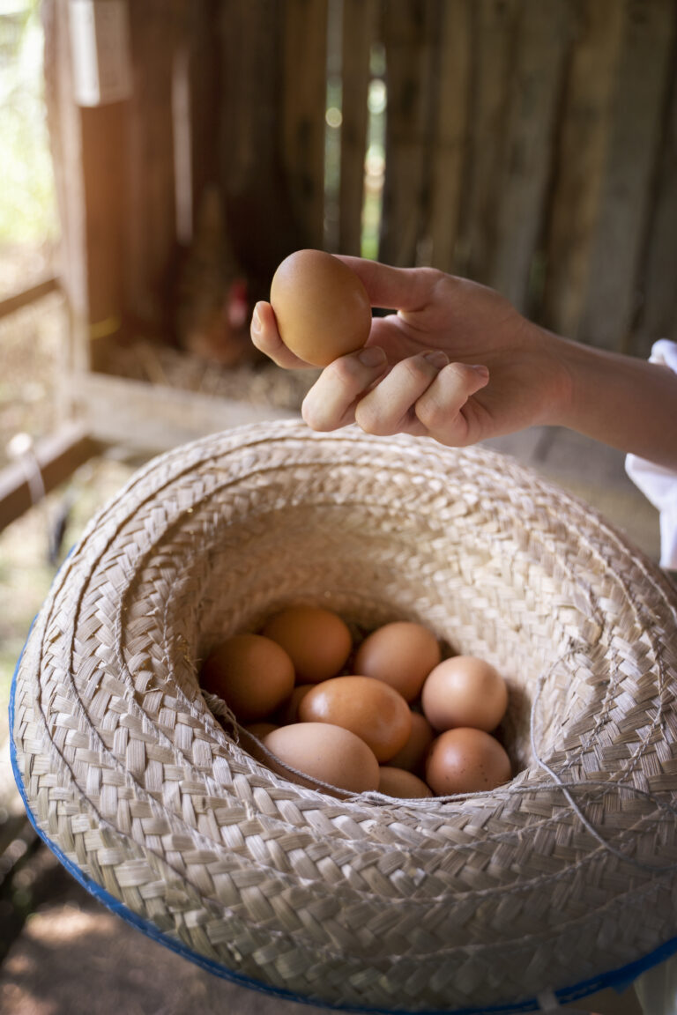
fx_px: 846
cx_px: 338
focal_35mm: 30
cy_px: 508
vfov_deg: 61.9
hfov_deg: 43.6
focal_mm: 30
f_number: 2.8
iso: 320
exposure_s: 1/320
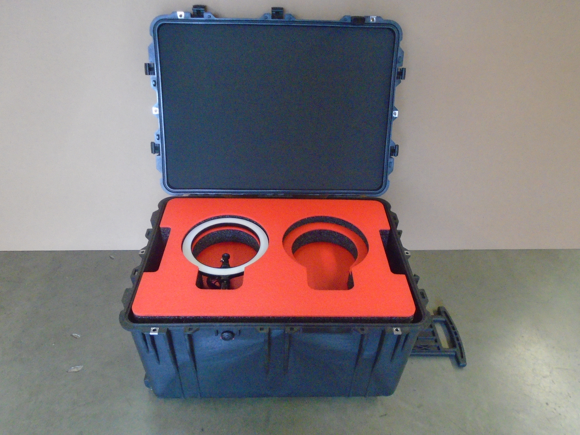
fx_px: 436
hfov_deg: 67.3
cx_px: 290
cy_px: 218
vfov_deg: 53.1
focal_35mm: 26
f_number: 3.2
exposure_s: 1/30
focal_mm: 4.6
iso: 800
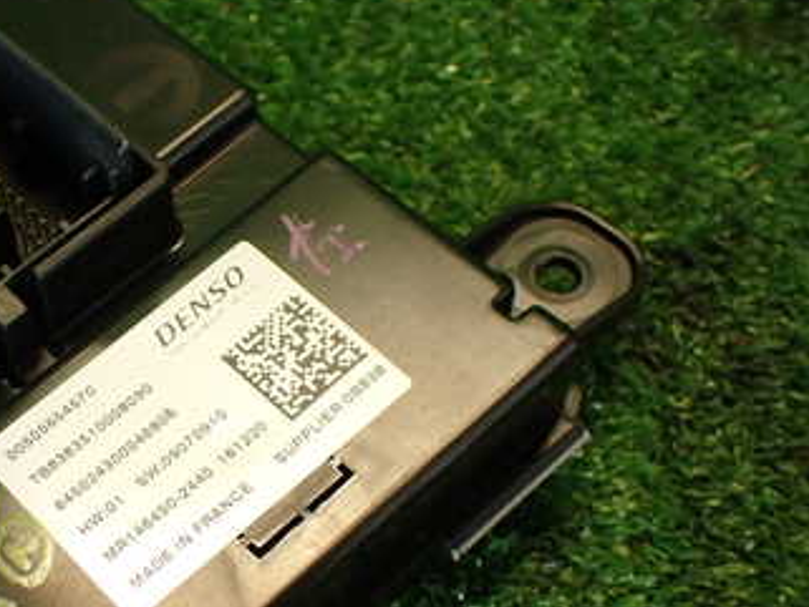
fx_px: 1309
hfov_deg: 32.6
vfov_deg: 25.9
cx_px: 78
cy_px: 428
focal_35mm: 56
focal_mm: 5.4
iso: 200
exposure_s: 1/50
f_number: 2.3
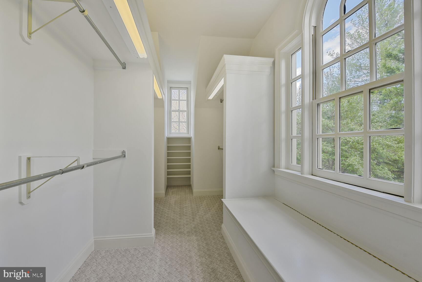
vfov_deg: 81.2
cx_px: 211
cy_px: 141
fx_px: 164
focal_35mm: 14
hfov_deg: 104.3
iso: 200
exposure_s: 1/30
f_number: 8
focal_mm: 14
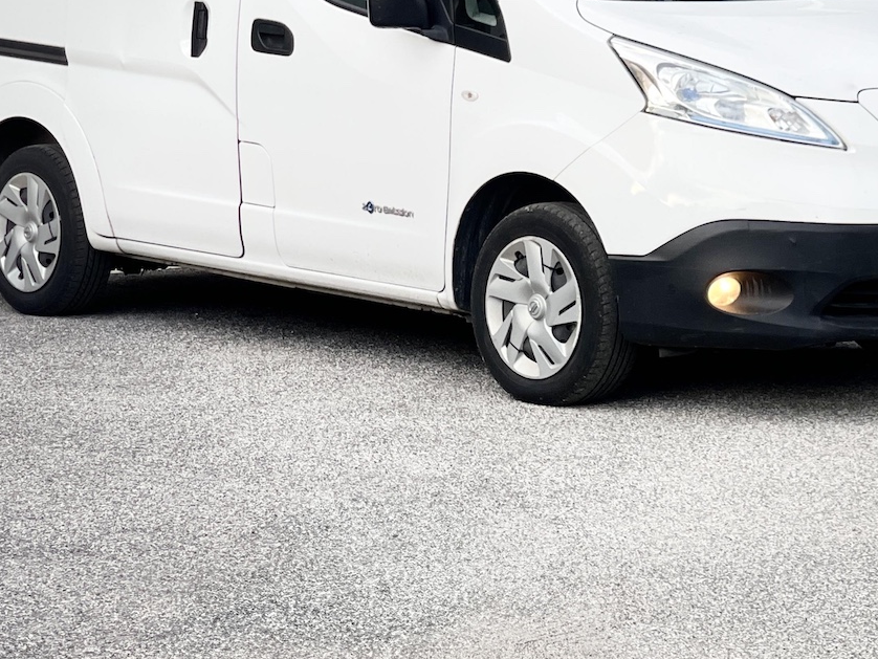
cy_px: 190
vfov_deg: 12.4
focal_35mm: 119
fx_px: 3019
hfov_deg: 16.5
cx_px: 514
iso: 40
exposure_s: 1/121
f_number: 2.2
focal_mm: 7.5
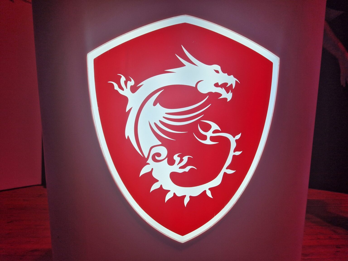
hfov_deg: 73.9
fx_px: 231
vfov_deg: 58.9
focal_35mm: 23
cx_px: 174
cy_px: 130
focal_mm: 5.4
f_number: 1.8
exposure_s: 1/300
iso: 50
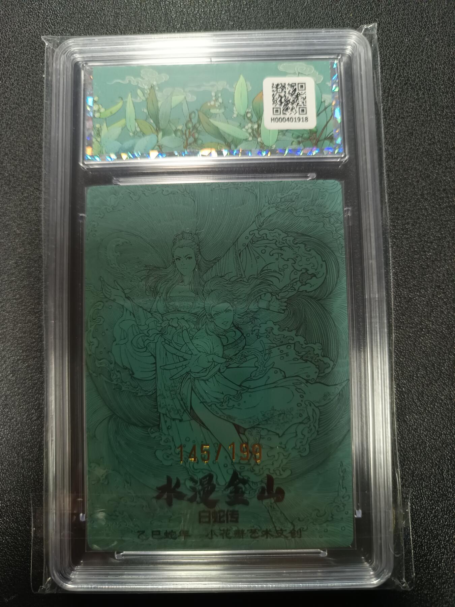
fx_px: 421
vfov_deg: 71.6
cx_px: 228
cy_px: 304
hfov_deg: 56.8
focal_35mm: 24
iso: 1003
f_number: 1.7
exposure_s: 1/50
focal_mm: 5.31
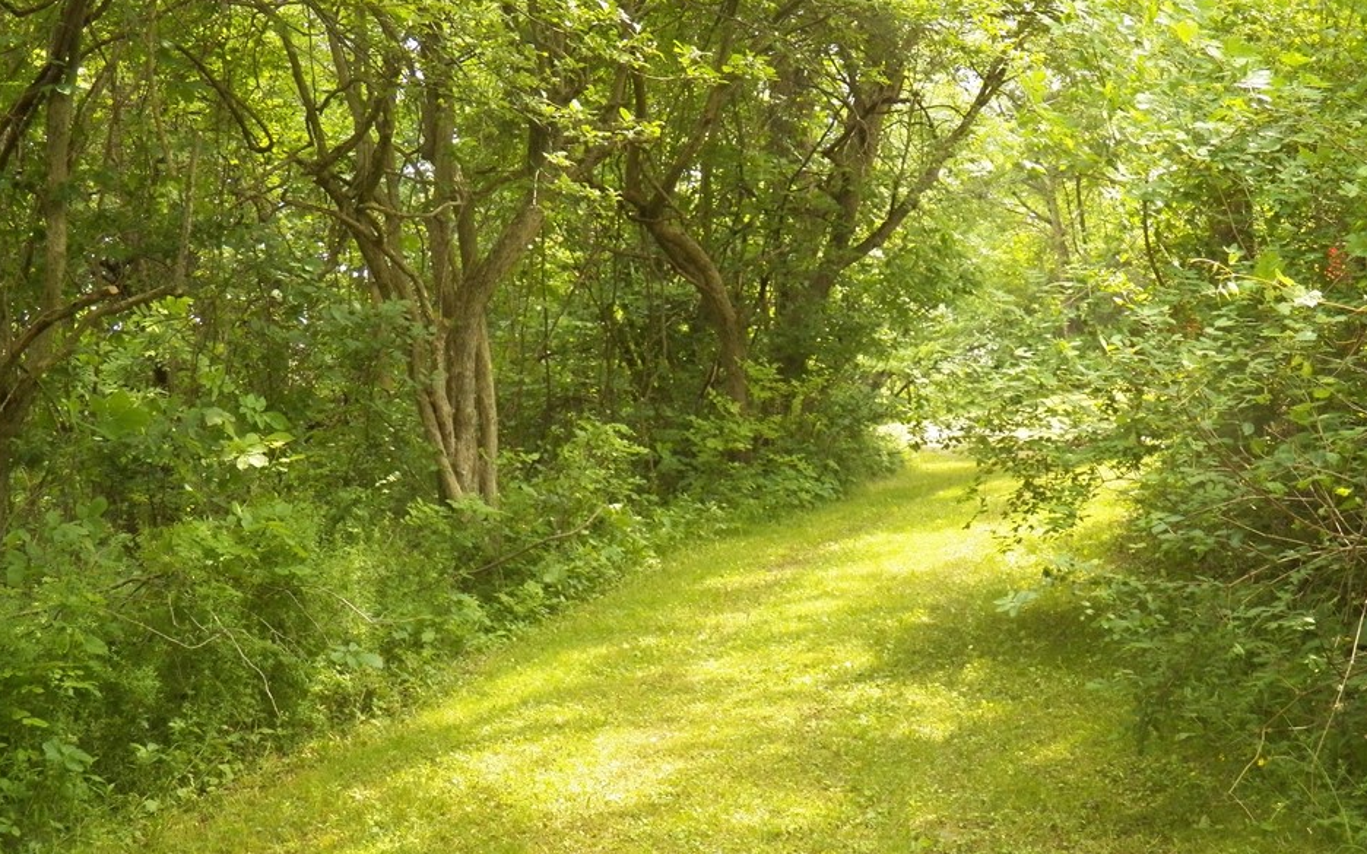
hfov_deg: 39.5
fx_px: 1900
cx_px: 733
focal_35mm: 51
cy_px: 412
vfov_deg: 25.3
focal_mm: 7.9
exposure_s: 1/400
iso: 400
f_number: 3.2
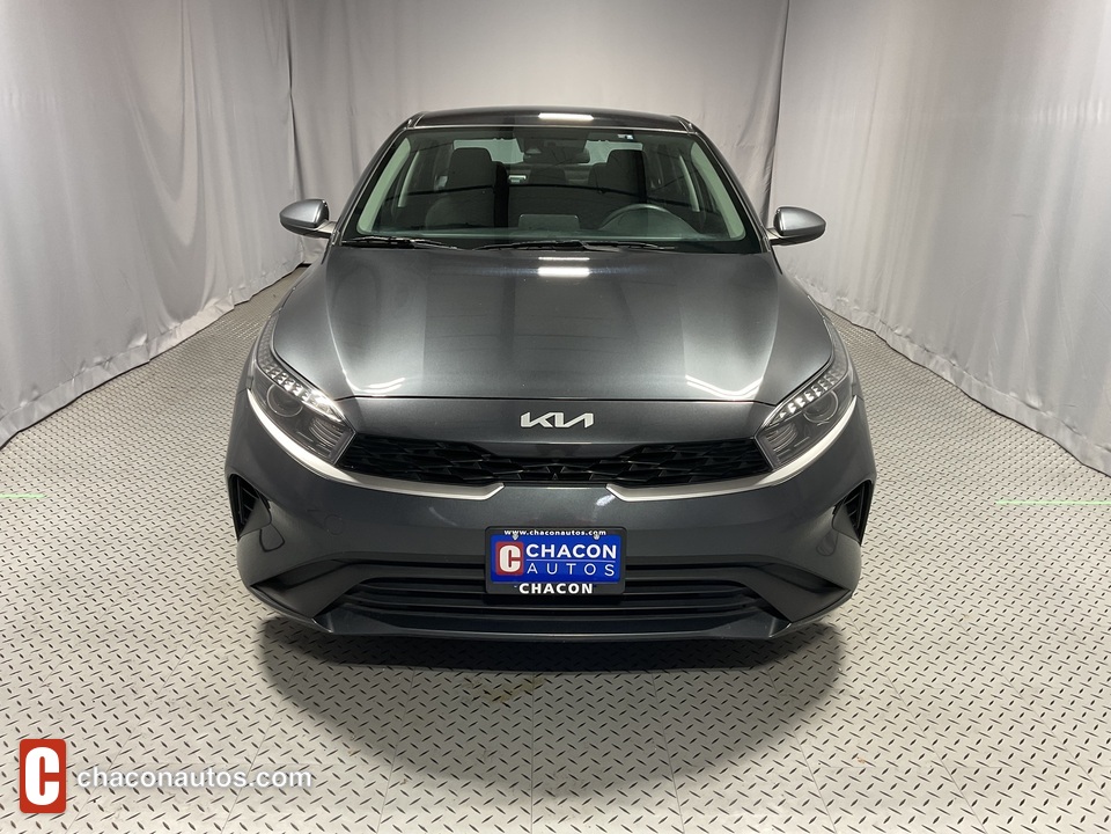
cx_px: 556
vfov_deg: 48.2
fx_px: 931
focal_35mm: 29
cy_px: 417
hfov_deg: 61.7
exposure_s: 1/60
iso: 50
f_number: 1.8
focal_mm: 3
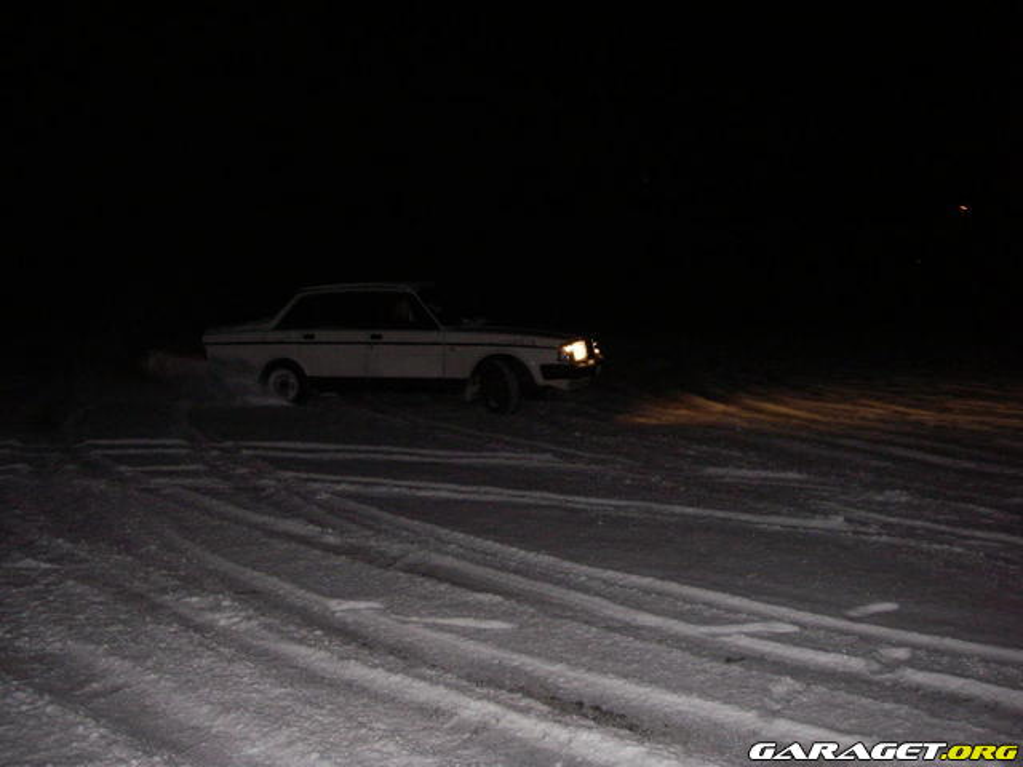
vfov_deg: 37.7
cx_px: 512
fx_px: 1123
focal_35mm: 38
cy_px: 384
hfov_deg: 49.0
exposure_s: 1/40
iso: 320
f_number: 3.3
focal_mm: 6.3
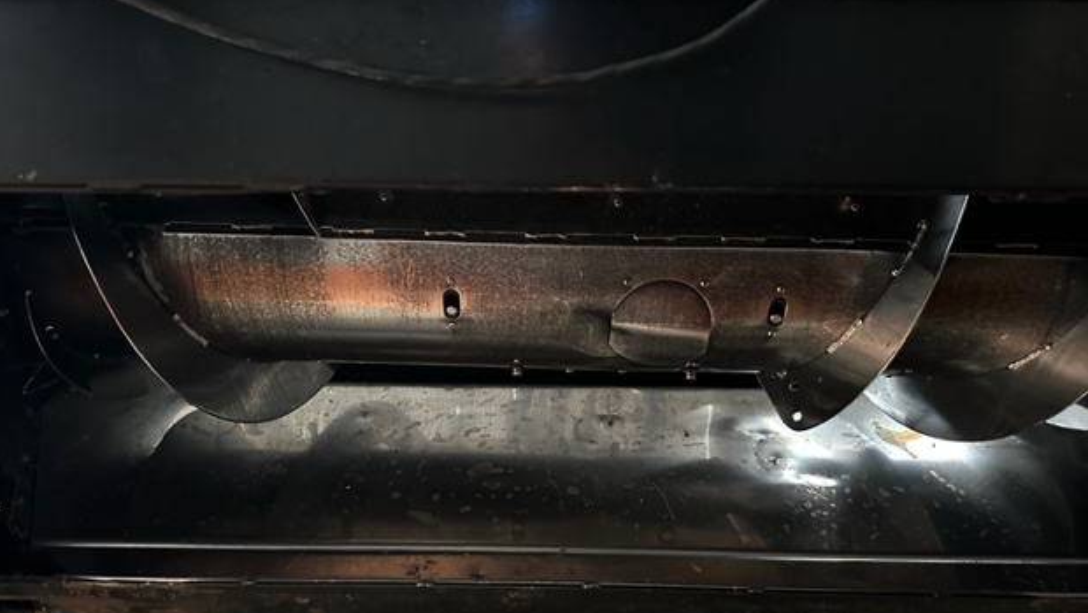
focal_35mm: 27
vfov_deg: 42.3
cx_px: 528
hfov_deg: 69.8
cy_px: 415
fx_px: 779
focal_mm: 6.86
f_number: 1.78
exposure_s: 1/30
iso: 1250
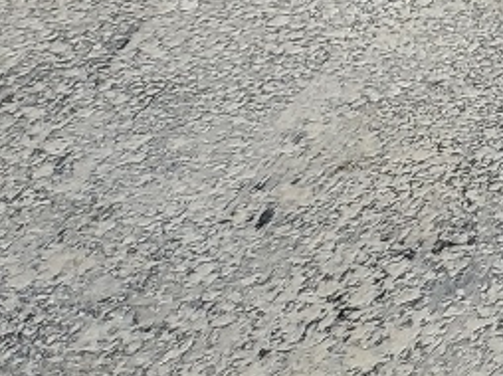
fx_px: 2381
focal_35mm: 164
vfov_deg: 8.0
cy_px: -667
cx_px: 1521
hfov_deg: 9.4
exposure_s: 1/5000
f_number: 1.5
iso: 50
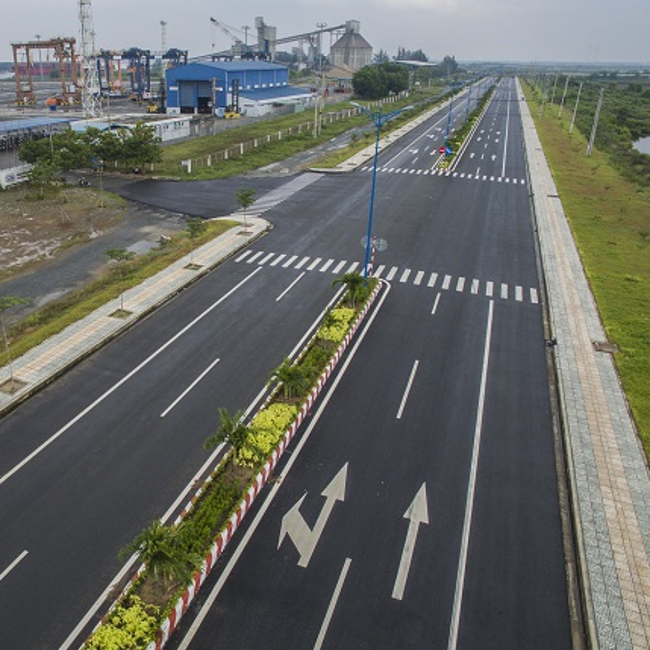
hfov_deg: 56.4
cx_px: 230
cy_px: 305
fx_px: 595
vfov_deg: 57.3
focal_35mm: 28
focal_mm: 3.61
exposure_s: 1/470
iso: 100
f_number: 2.8
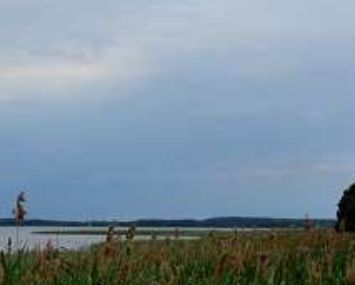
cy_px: 138
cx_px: 141
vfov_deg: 19.5
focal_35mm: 79
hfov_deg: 24.1
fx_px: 831
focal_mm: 12
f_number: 4.5
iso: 1250
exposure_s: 1/8000
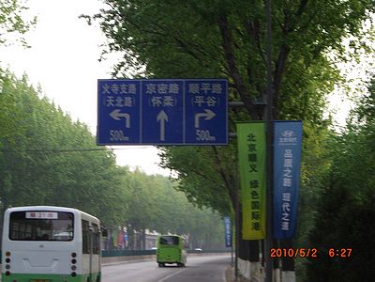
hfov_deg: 17.3
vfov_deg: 13.0
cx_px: 188
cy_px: 141
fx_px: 1235
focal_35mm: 114
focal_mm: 18.6
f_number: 5.2
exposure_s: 1/160
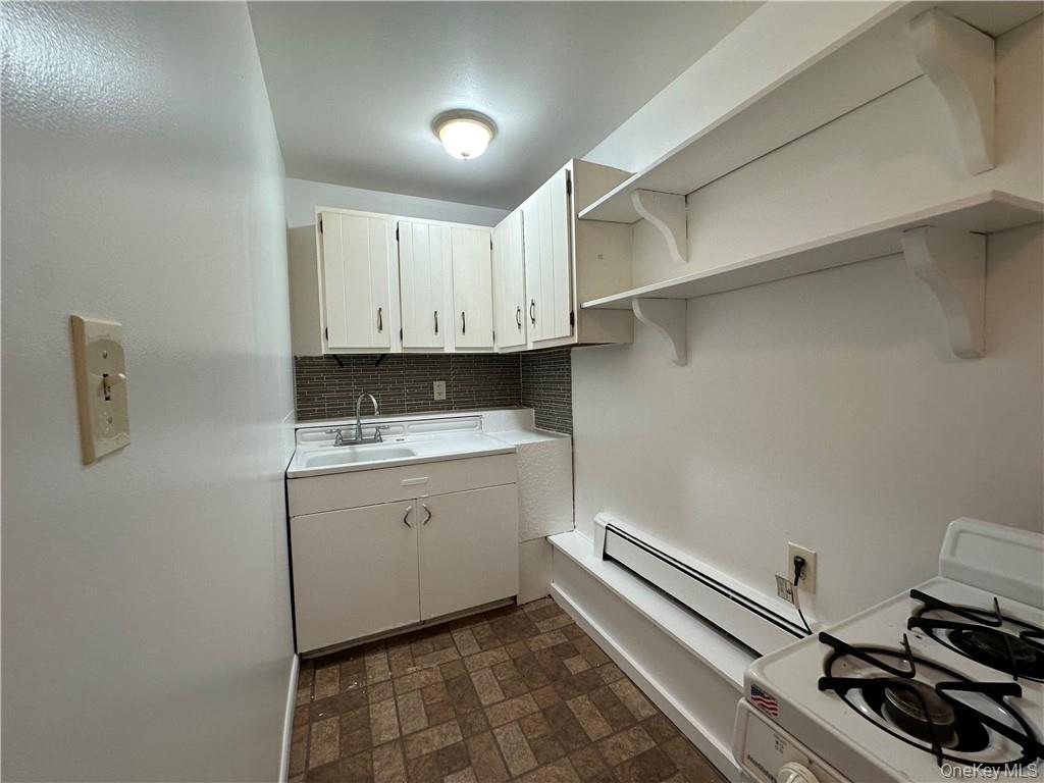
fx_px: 422
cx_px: 522
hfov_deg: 102.1
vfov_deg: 85.7
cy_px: 392
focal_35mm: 14
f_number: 2.2
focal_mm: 2.22
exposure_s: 1/120
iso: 125
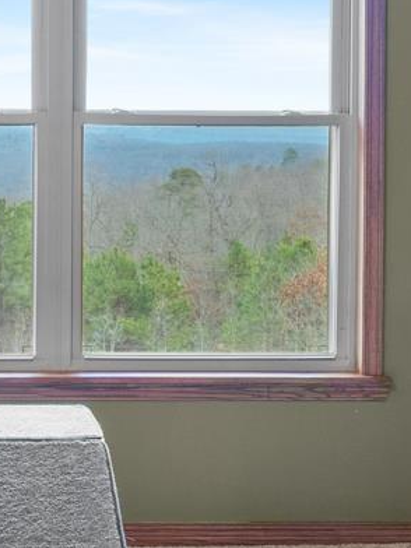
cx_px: -15
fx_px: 1456
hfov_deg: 15.7
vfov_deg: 21.1
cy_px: 131
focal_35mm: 92
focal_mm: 10
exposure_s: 2
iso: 200
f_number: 9
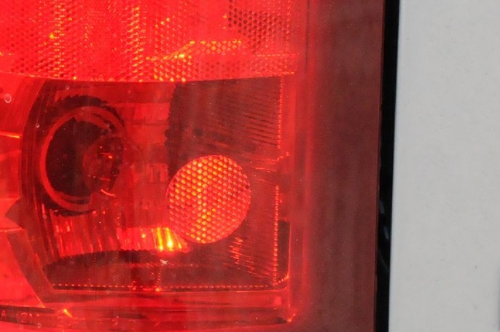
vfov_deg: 2.9
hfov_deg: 4.4
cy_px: -107
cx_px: 257
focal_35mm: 465
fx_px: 6450
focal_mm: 85
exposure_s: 1/2000
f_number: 10
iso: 2000
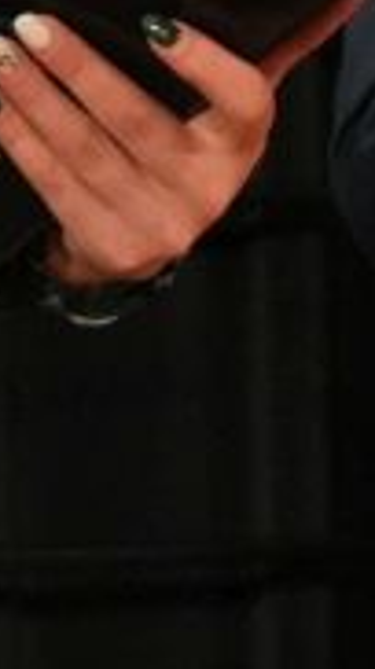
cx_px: 294
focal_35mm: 516
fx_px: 9147
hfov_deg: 2.3
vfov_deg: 4.2
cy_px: -391
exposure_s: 1/400
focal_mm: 70
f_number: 5.6
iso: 10000
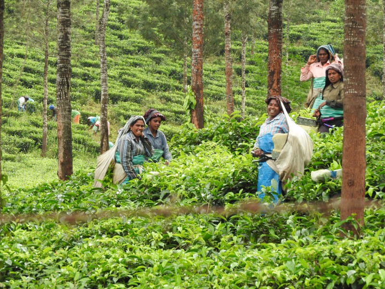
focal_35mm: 300
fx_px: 3337
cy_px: 144
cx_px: 192
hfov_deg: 6.6
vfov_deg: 5.0
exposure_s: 1/125
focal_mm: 53.7
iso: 200
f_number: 5.5
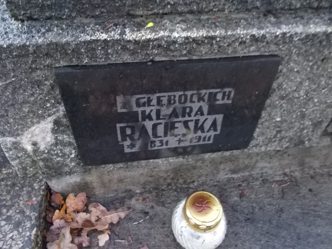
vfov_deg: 53.1
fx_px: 249
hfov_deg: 67.3
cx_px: 166
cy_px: 124
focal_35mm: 26
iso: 400
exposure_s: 1/250
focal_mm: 4.6
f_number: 3.2
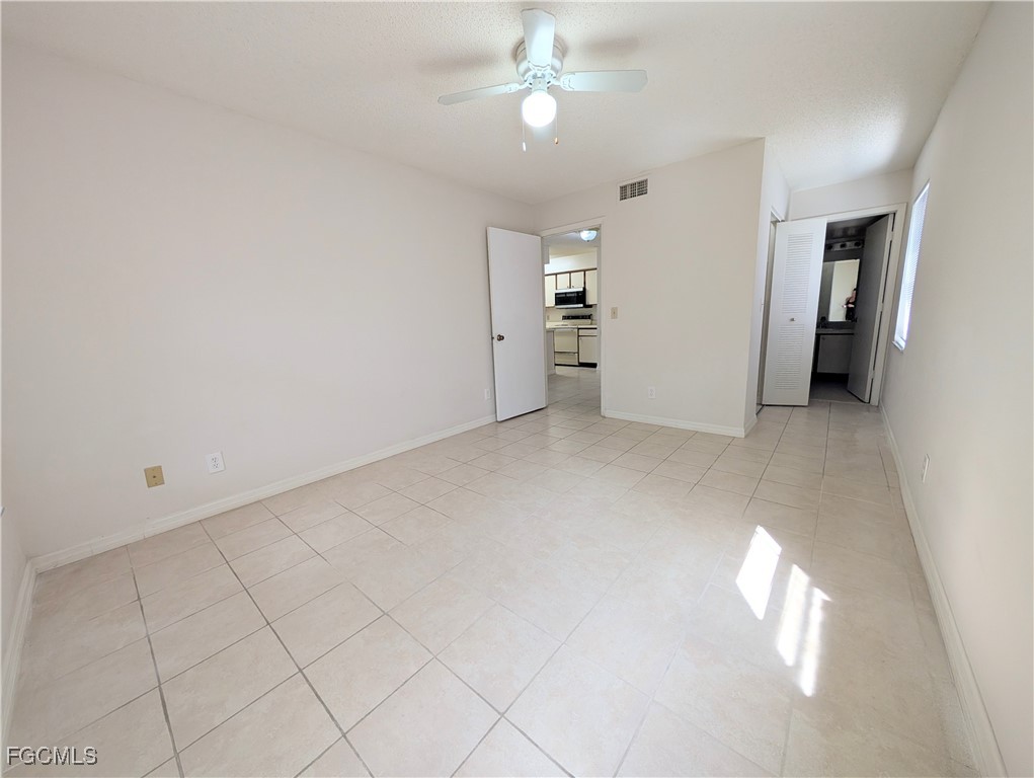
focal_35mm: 12
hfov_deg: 110.5
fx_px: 359
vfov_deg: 94.6
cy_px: 389
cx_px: 517
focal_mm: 2.02
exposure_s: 1/212
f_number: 1.7
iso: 53
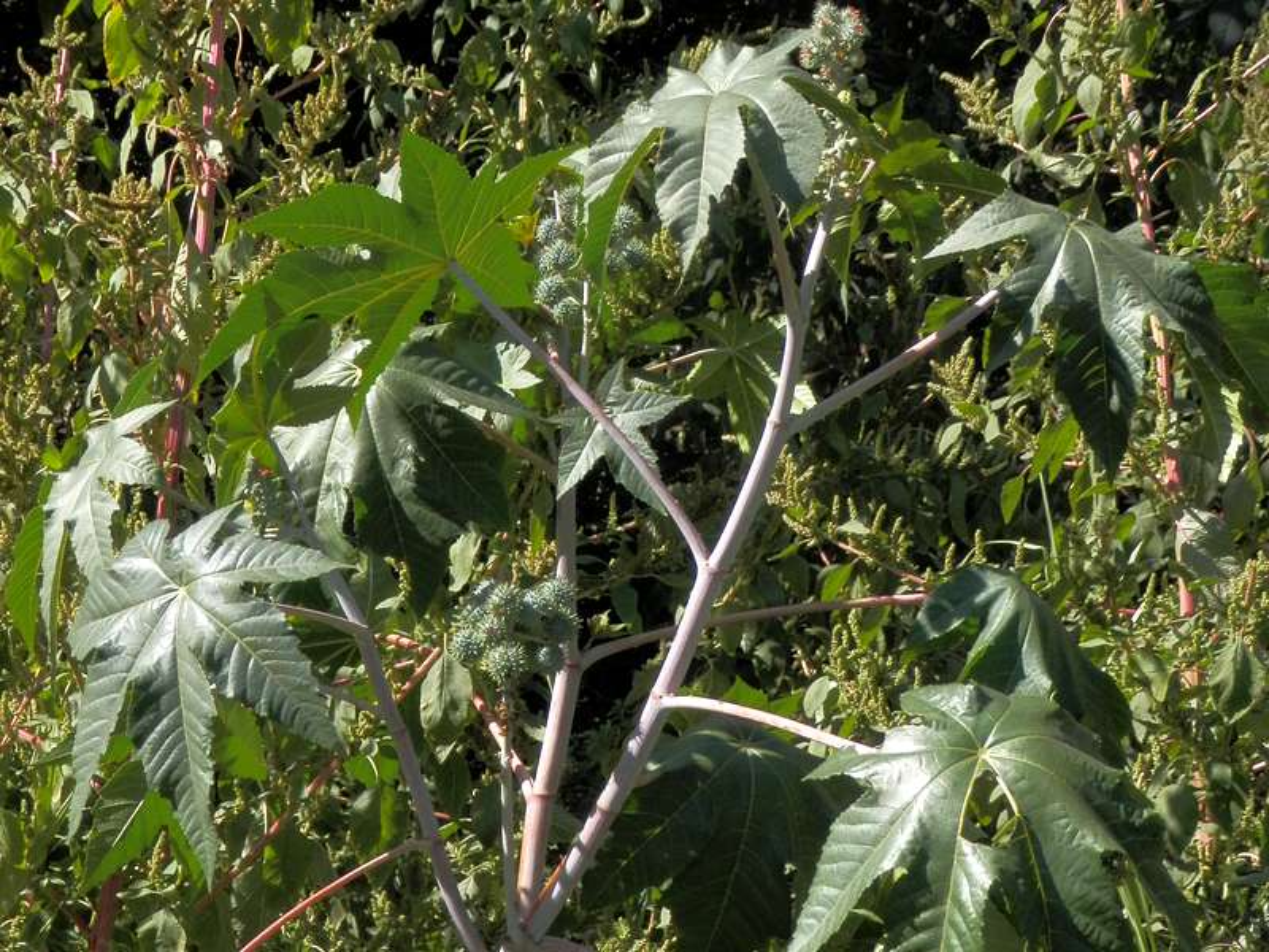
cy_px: 476
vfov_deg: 22.3
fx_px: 2420
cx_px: 634
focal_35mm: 66
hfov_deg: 29.4
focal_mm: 11.9
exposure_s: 1/400
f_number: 4.4
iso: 80
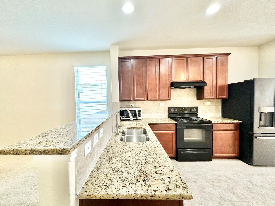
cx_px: 138
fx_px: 111
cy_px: 103
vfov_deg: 85.7
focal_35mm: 14
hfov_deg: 102.1
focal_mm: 2.22
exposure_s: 1/120
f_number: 2.2
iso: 250
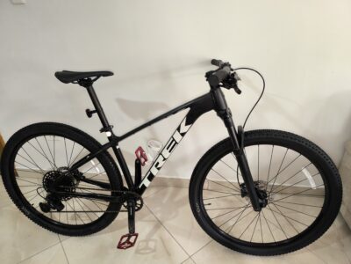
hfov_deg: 73.9
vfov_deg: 58.9
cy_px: 132
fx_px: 233
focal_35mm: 23
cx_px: 176
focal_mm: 6.14
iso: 1000
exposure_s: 1/24
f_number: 1.65
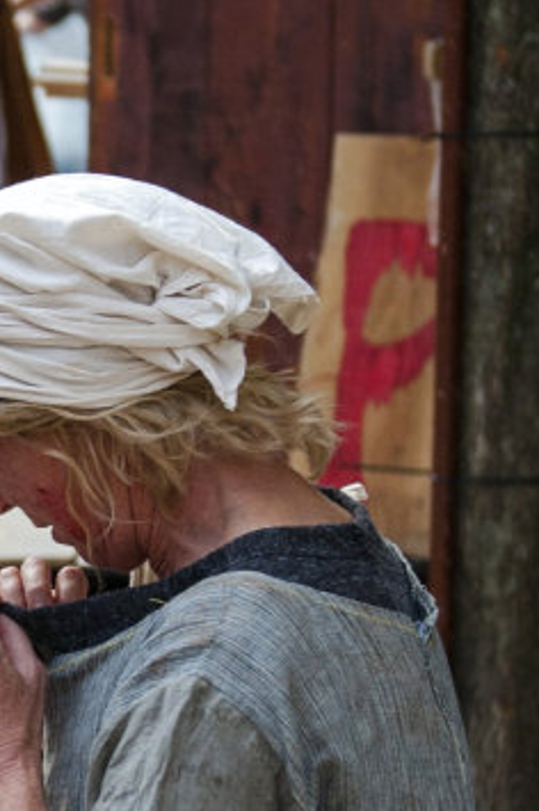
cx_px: -304
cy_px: 557
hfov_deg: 8.5
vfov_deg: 13.0
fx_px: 3555
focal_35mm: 158
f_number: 3.2
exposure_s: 1/4000
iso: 400
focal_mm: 40
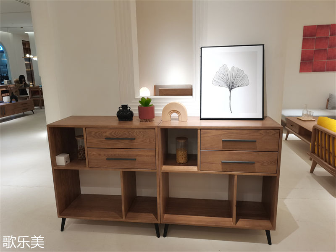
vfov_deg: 53.1
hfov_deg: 67.3
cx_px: 168
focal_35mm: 26
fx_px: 252
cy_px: 126
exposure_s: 1/100
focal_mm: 5.58
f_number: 1.8
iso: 160
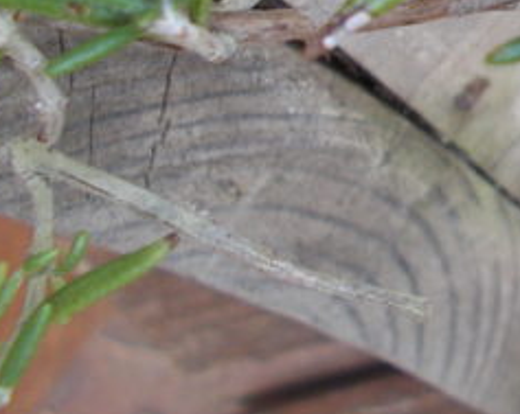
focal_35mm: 75
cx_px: 735
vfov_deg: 18.8
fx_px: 1153
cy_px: -135
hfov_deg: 22.0
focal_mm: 4.6
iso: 160
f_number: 3.2
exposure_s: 1/25
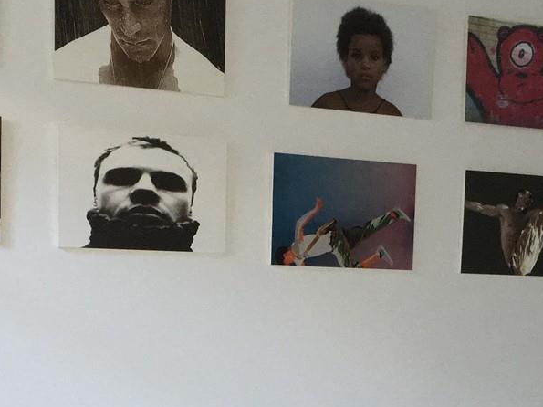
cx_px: 260
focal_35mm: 78
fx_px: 1223
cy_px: 449
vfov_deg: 18.2
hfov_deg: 25.0
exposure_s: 1/20
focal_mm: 4.15
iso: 80
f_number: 2.2
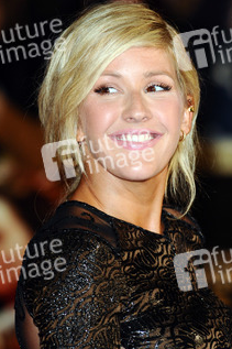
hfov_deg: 3.6
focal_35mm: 379
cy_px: 210
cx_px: 130
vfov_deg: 5.4
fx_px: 3667
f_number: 4.5
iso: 640
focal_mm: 200
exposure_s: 1/200
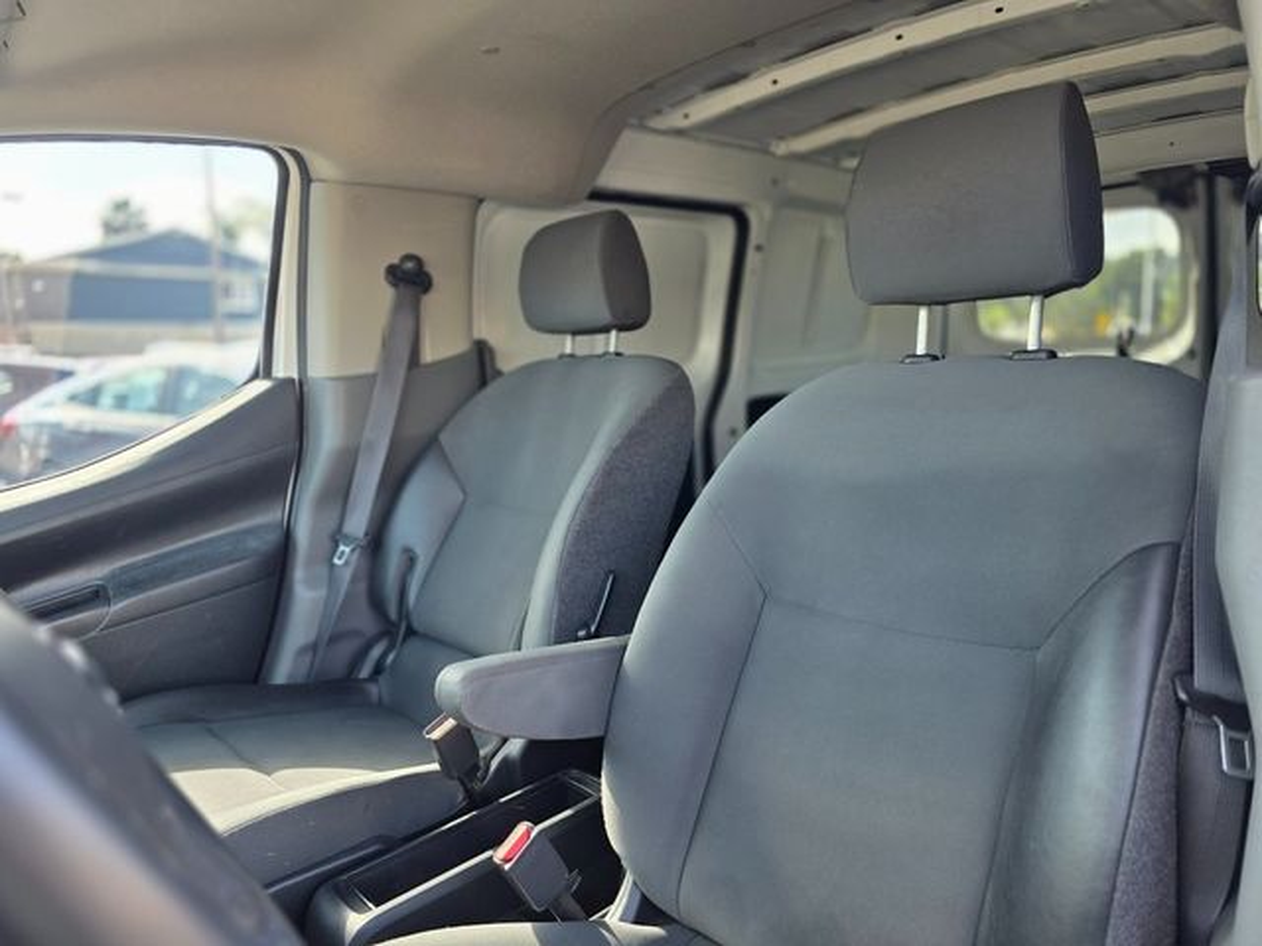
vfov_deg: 58.9
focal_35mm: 23
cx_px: 631
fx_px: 839
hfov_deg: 73.9
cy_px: 473
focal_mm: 6.3
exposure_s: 1/180
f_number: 1.7
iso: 100
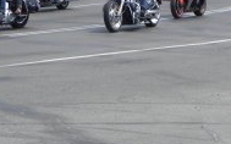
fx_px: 1202
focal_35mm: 191
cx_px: 114
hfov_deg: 11.0
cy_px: -27
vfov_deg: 6.8
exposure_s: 1/599
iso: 160
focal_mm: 15.1
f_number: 5.6
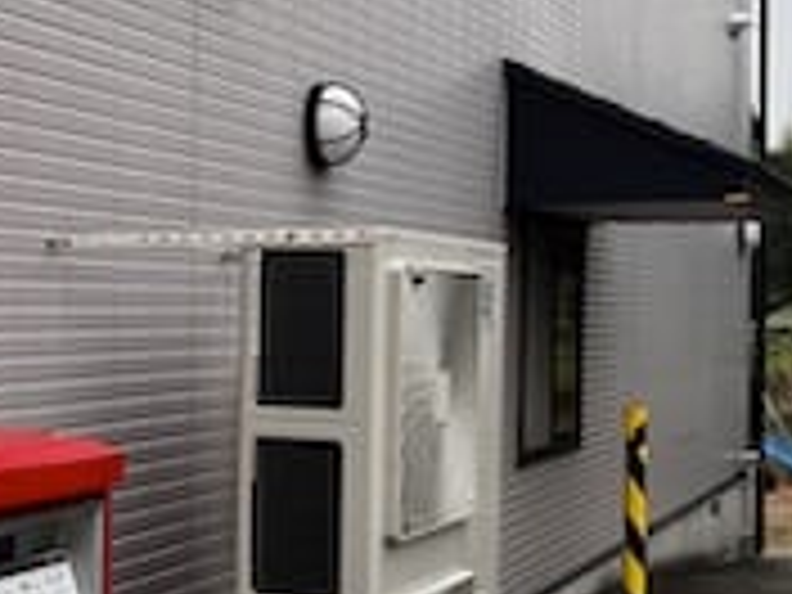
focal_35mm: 74
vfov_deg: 19.9
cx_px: 86
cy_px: 335
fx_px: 1693
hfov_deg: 25.5
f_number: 1.5
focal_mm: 5.7
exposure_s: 1/1531
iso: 50
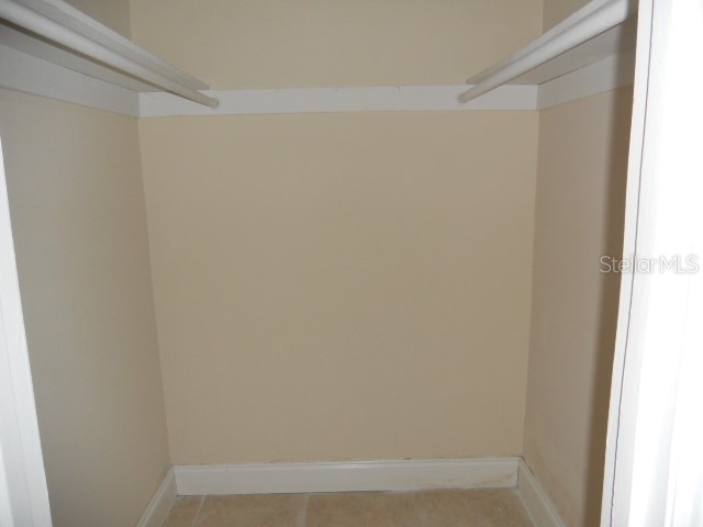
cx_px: 352
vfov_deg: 51.4
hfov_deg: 65.3
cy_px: 264
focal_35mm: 27
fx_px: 548
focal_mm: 4.9
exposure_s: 1/25
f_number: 3.2
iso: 200
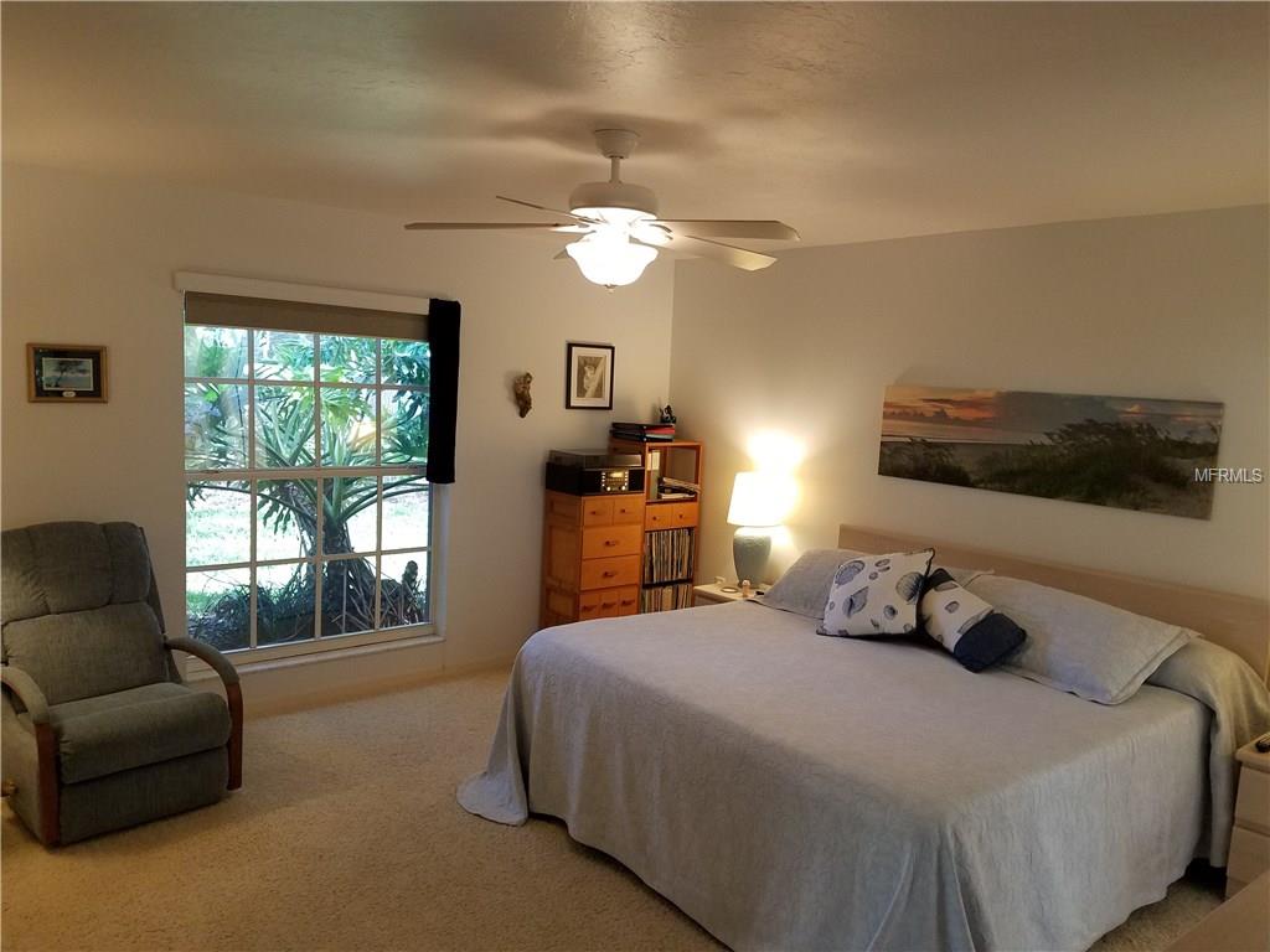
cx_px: 635
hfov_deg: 67.3
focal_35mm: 26
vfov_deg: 53.1
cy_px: 476
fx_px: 954
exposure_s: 1/60
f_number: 1.7
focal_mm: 4.2
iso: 100
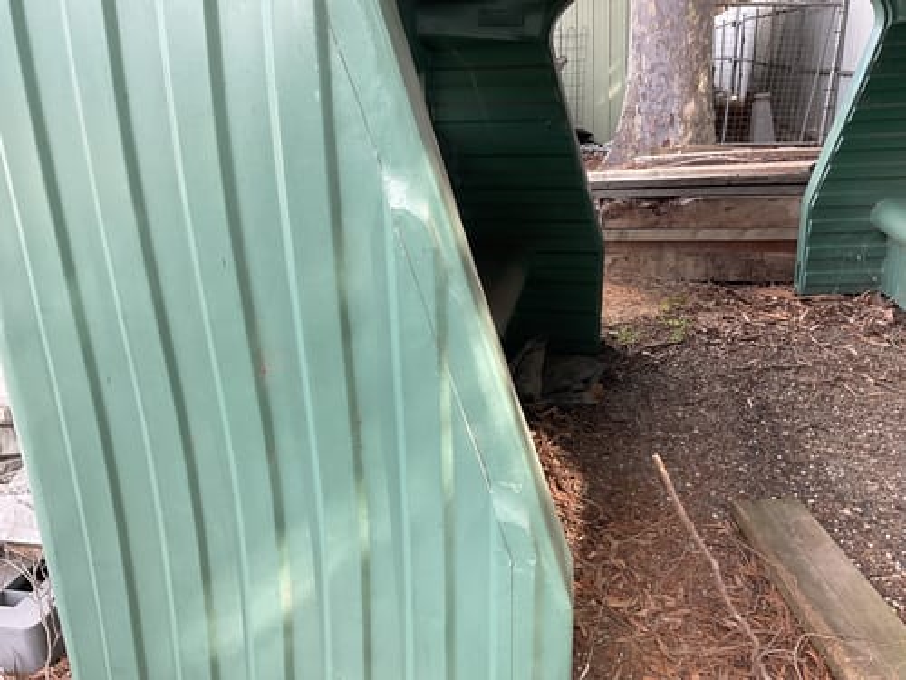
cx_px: 453
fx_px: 759
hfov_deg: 61.7
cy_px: 340
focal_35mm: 29
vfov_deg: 48.2
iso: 20
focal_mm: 3
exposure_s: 1/120
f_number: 1.8
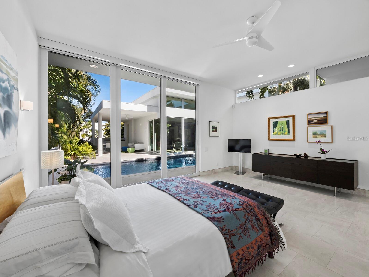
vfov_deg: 85.7
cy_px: 138
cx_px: 184
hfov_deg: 102.0
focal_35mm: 14
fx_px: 149
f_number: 11
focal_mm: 7
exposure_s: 1/13
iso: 320
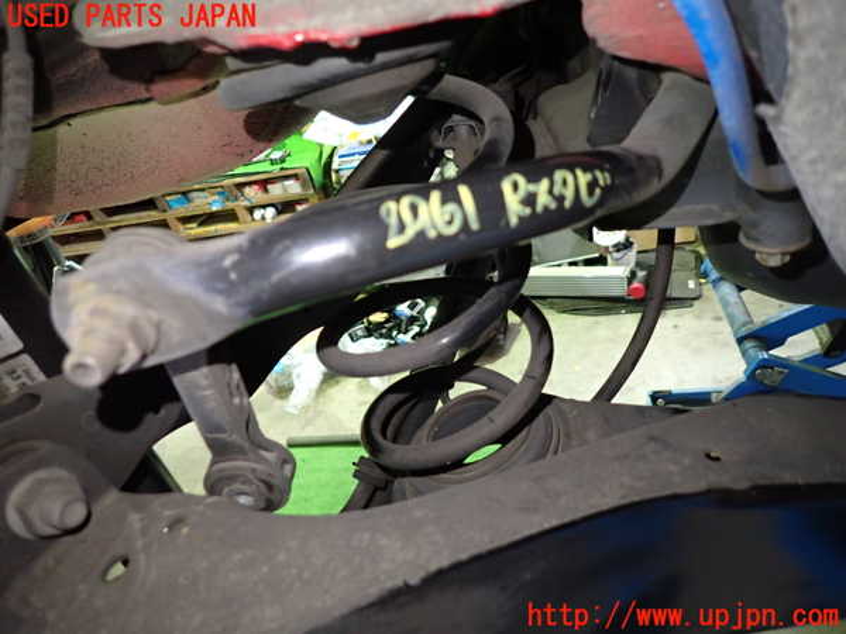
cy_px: 317
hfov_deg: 69.4
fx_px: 611
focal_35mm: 25
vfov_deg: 54.9
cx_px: 423
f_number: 2
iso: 640
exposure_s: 1/30
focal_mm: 4.5
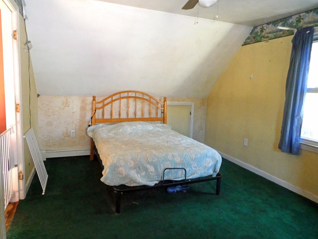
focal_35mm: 24
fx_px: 220
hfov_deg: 71.6
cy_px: 120
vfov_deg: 56.8
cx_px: 159
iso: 800
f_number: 3.3
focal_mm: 4.3
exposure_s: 1/60
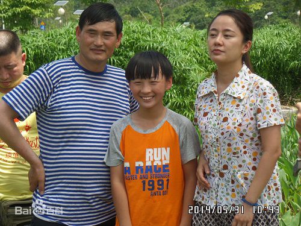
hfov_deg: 11.4
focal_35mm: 173
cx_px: 150
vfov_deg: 8.6
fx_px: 1504
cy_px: 113
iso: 100
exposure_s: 1/500
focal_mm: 30.8
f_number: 4.5
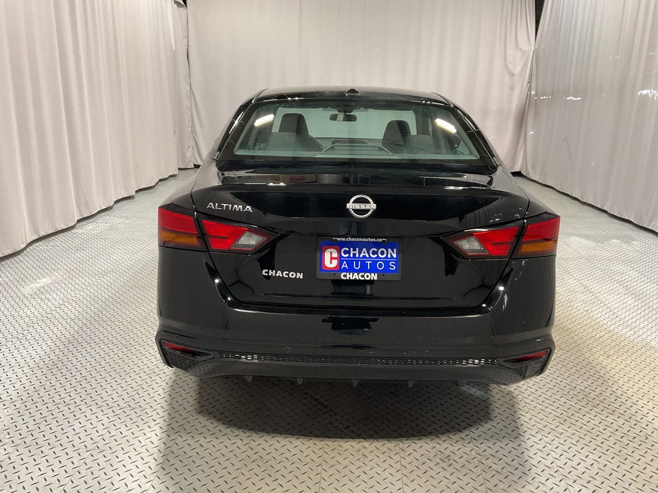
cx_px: 329
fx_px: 551
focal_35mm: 29
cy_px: 246
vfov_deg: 48.2
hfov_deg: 61.7
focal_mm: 3
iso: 80
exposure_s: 1/50
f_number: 1.8
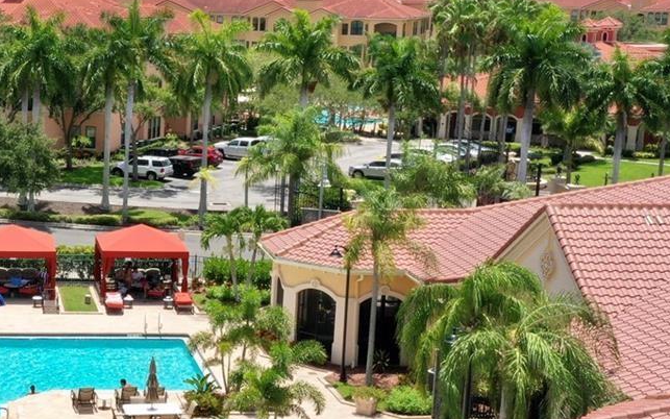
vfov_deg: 18.3
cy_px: 262
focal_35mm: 71
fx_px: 1297
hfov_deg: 27.0
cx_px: -35
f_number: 10
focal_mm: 10.26
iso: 100
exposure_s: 1/160
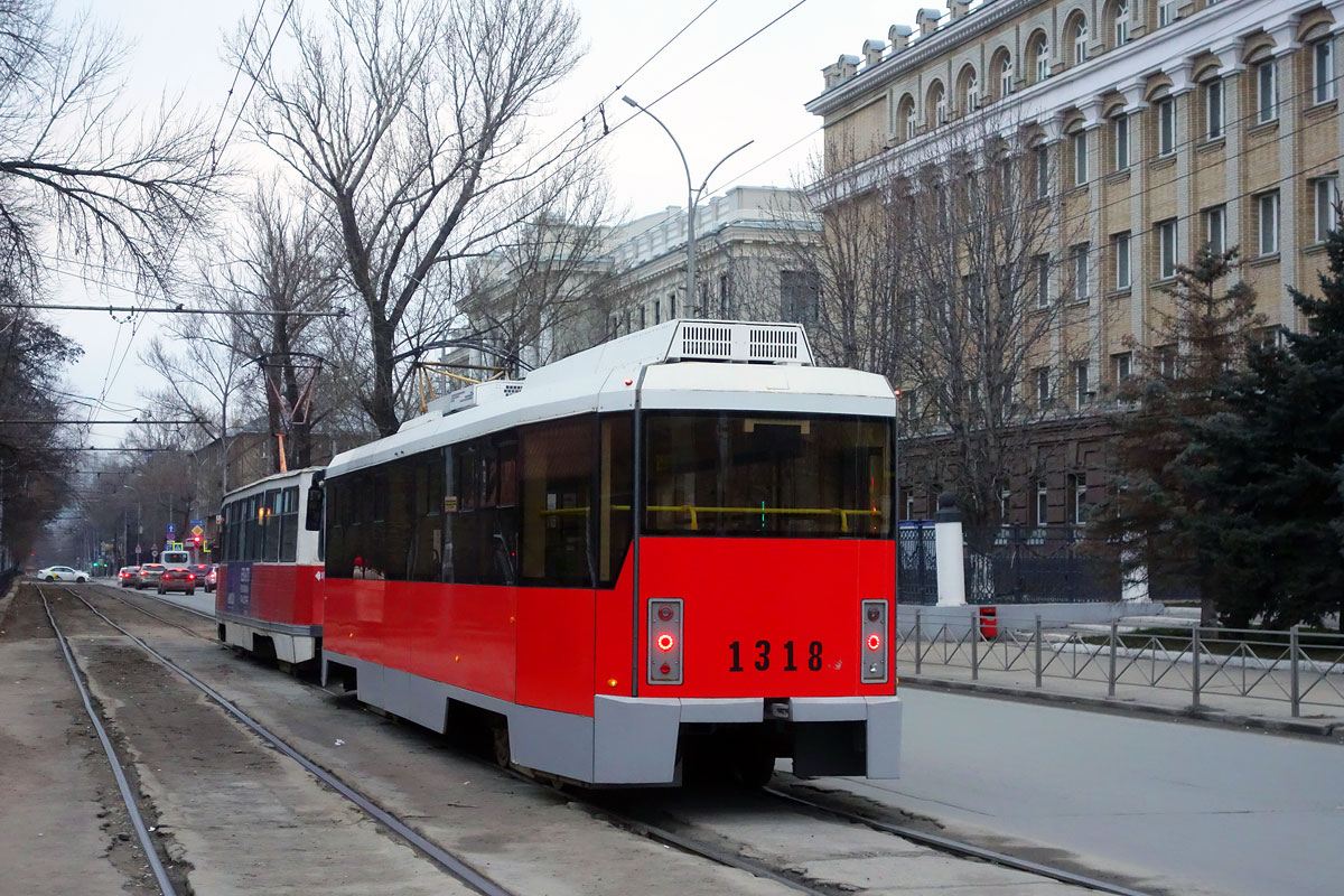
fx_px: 1904
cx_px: 672
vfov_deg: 26.5
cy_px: 448
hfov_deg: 38.9
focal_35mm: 51
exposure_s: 1/500
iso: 1600
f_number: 3.2
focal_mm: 19.1
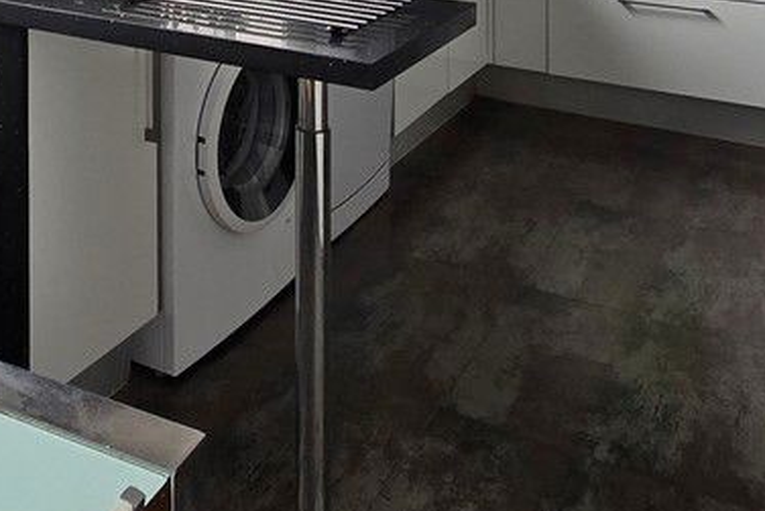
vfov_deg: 24.3
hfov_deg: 41.5
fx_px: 978
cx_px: 197
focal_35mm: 46
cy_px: -208
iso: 64
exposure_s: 1/100
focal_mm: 2.2
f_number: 2.2
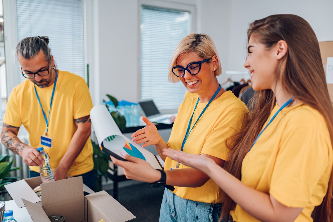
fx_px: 324
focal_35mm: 35
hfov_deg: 54.5
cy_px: 111
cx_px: 166
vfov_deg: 37.8
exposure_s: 1/200
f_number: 1.8
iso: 250
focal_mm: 35
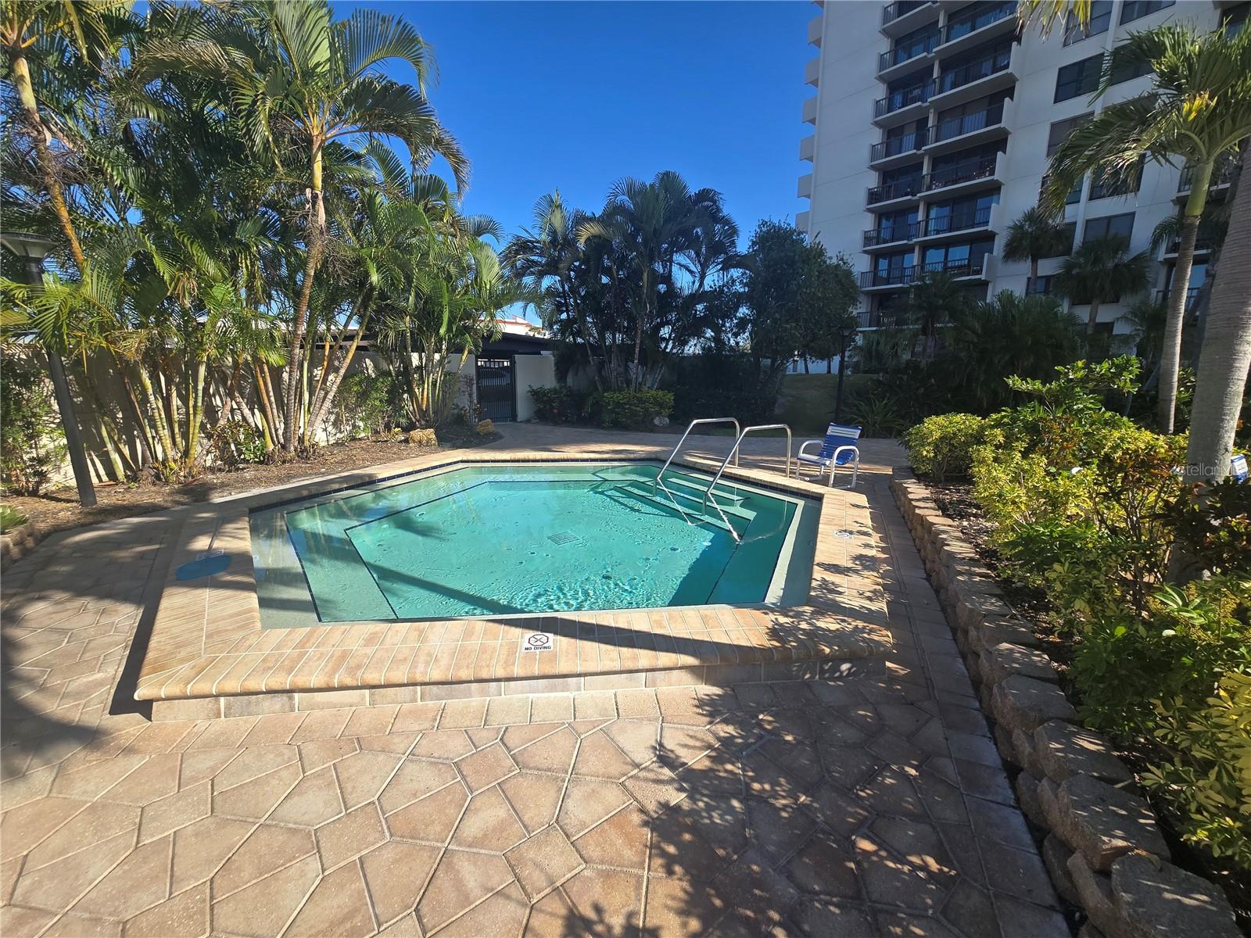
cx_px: 626
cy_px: 469
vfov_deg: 89.9
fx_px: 470
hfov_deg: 106.2
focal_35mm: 13
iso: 50
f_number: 2.2
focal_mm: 2.2
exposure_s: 1/1559
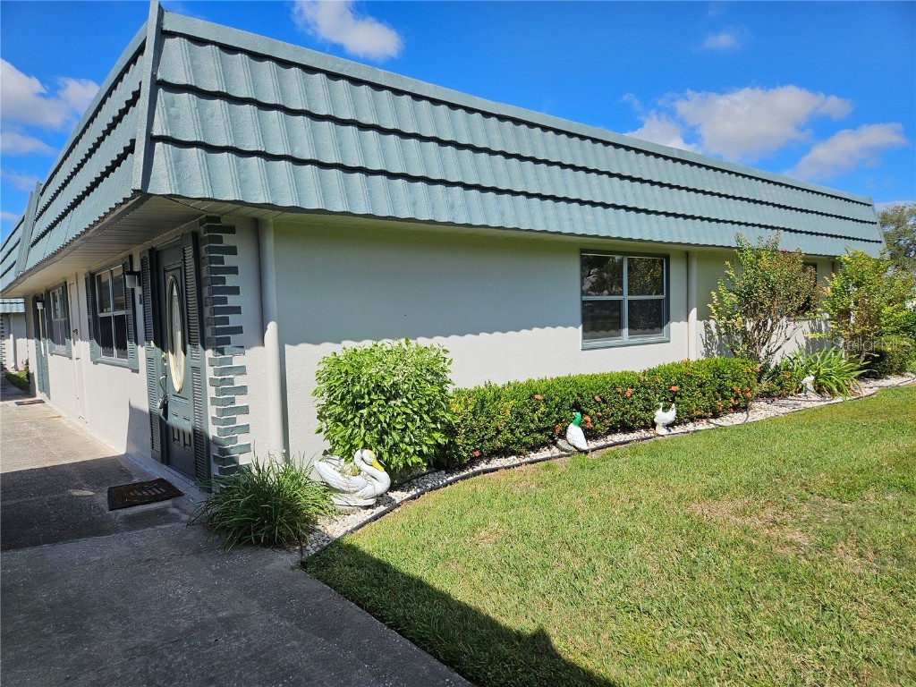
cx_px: 458
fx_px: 609
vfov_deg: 58.9
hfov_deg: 73.9
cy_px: 344
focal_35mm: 23
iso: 25
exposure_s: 1/2397
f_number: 1.8
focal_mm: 5.4
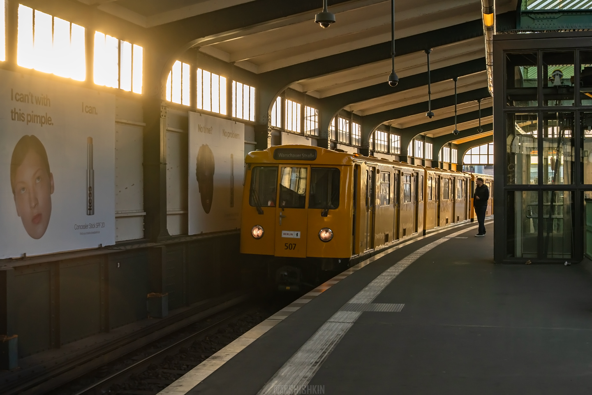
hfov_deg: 40.0
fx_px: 814
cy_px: 198
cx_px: 296
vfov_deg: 27.3
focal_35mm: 50
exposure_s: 1/320
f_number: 5.6
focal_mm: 33
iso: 500
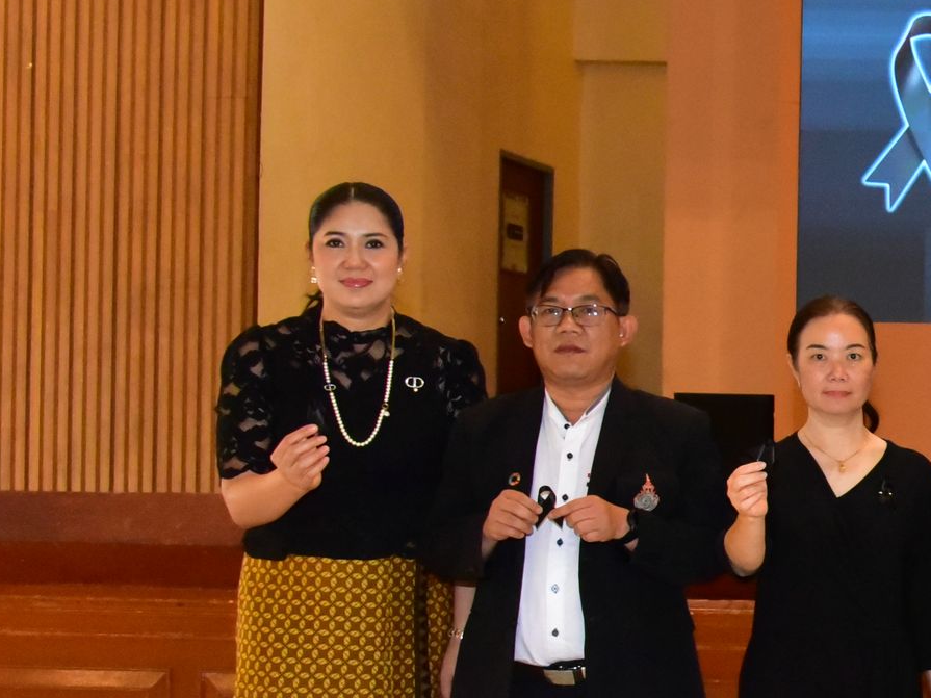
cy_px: 452
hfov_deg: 20.3
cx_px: 1291
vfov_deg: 17.1
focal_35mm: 86
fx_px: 2313
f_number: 6.3
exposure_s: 1/100
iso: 8000
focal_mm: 32
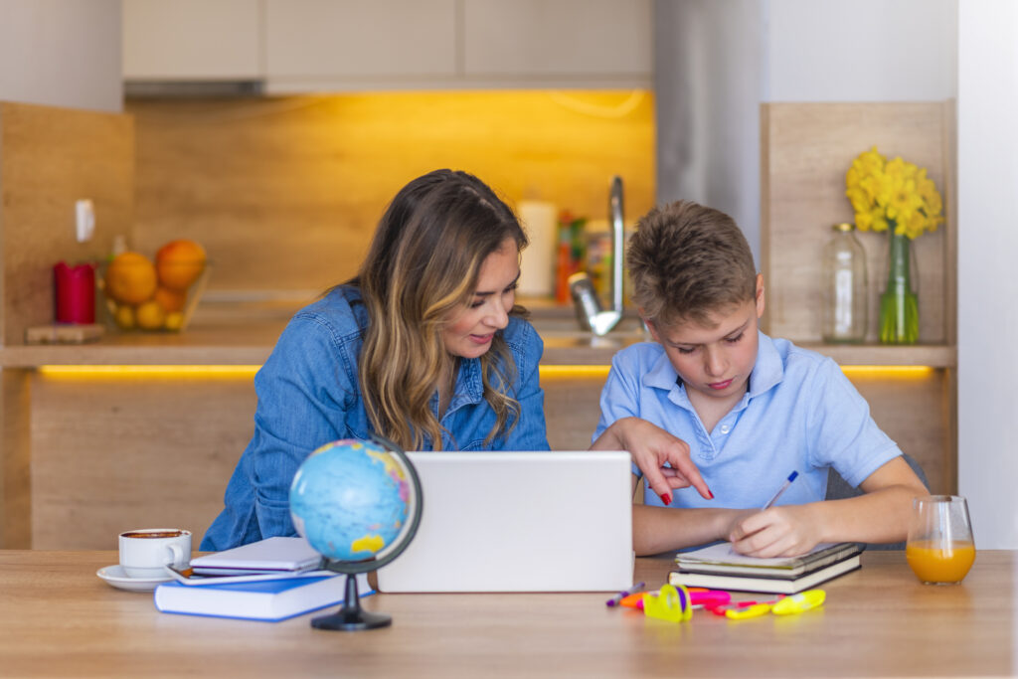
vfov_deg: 16.1
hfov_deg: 23.9
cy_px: 340
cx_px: 509
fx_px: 2404
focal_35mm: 85
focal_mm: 85
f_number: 2.2
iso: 200
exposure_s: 1/160
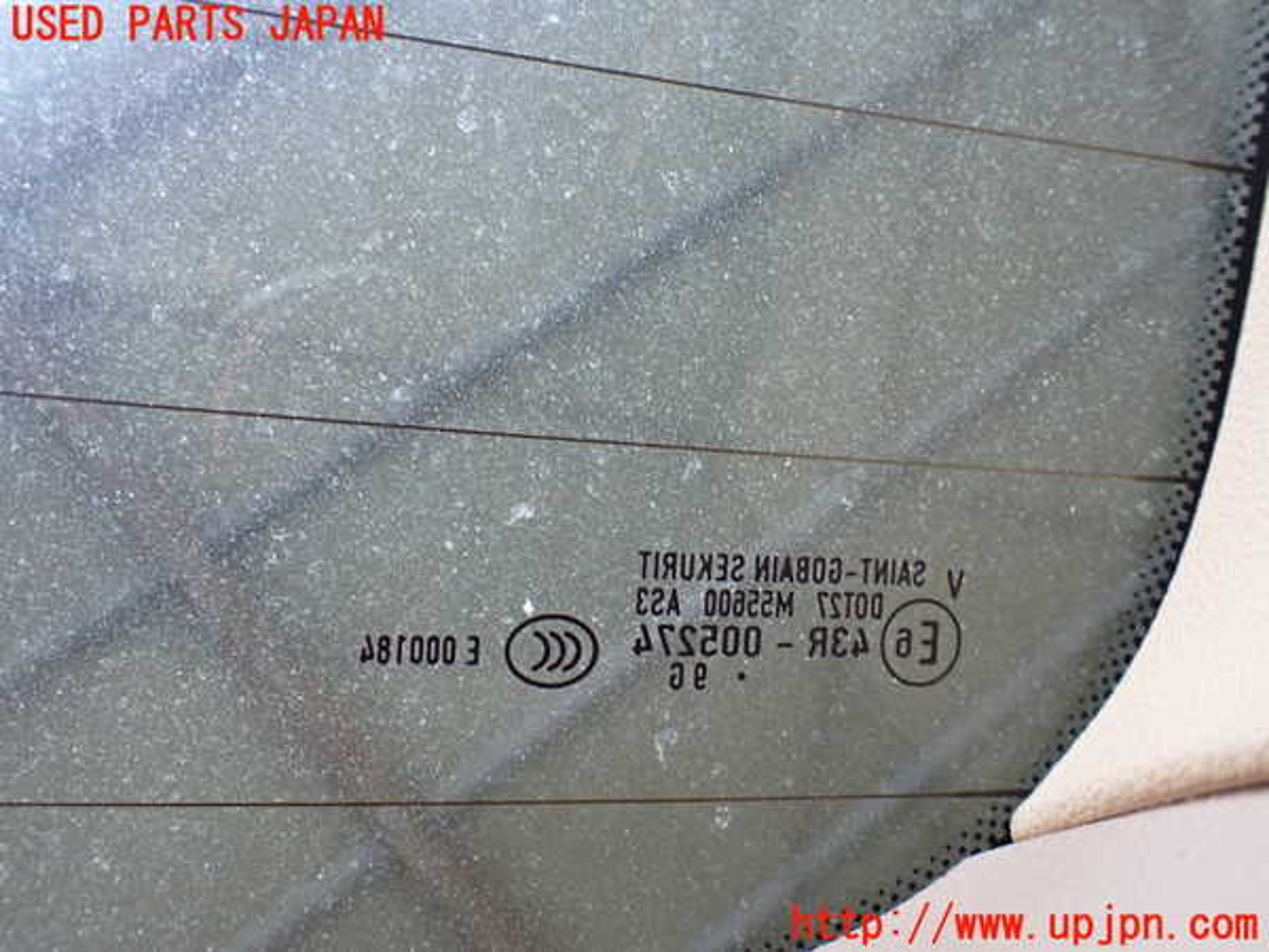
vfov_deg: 46.8
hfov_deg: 60.0
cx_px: 634
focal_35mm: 30
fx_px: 1100
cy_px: 476
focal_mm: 5.4
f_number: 2.3
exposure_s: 1/60
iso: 800
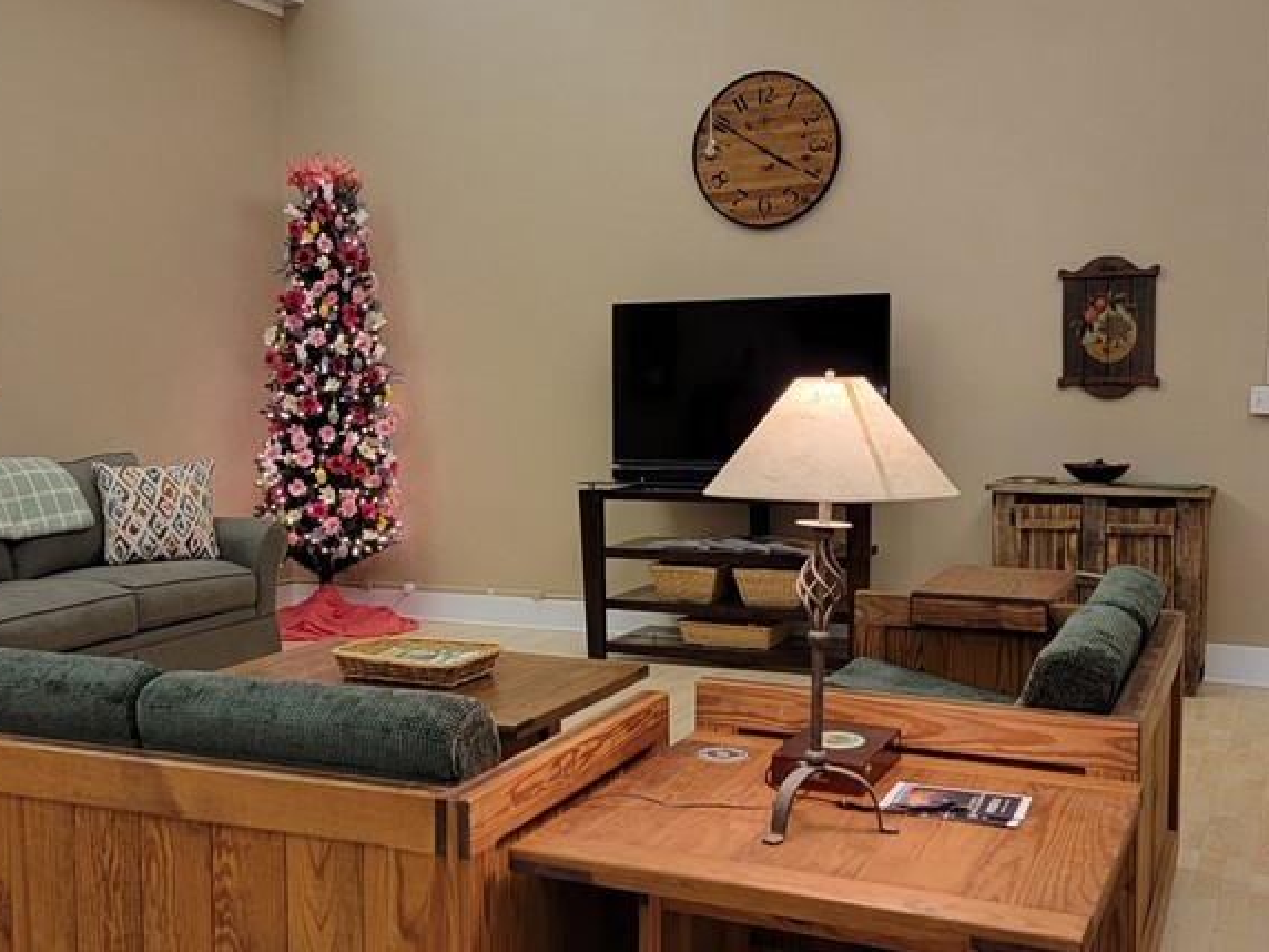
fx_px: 1576
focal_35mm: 43
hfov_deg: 43.7
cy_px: 455
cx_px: 535
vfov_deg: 33.6
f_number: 1.8
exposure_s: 1/60
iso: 200
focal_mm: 6.7
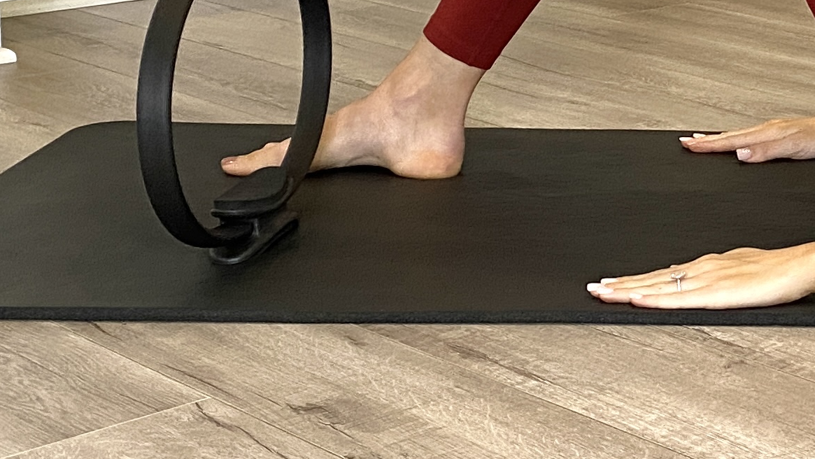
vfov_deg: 12.1
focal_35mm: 98
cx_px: 927
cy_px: -59
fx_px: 2118
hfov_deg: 20.6
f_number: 1.8
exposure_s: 1/60
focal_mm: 4.25
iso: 160
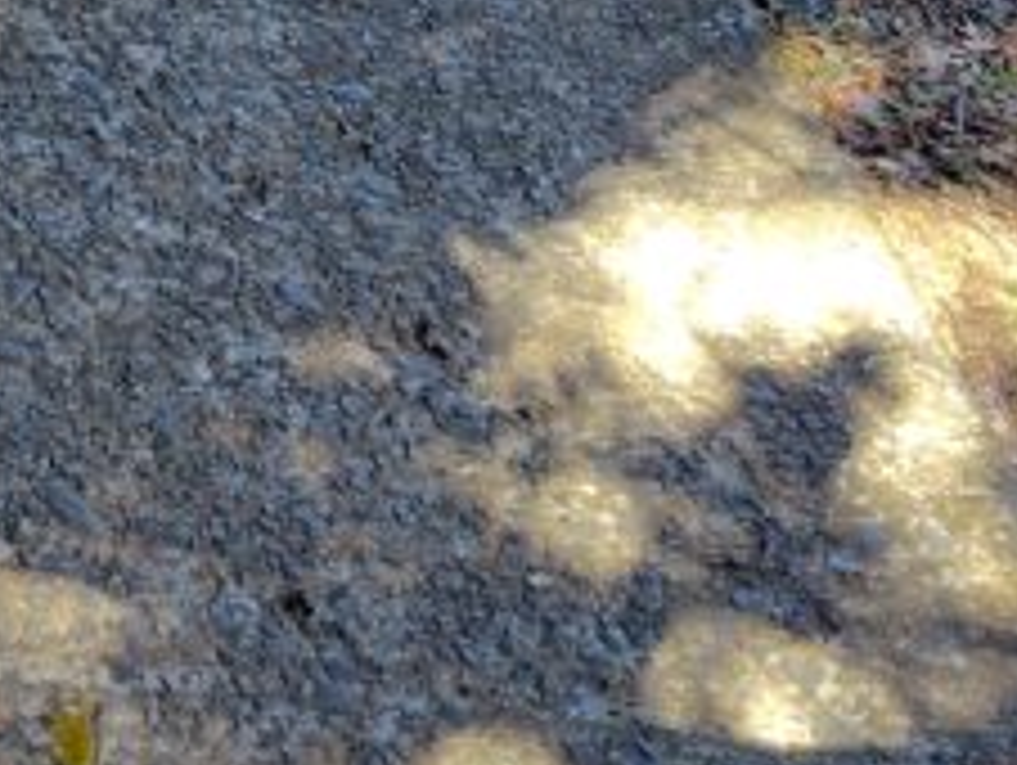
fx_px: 3059
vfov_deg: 12.1
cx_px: -562
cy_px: -940
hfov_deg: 16.9
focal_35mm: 104
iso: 50
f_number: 1.9
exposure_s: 1/120
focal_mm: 5.6
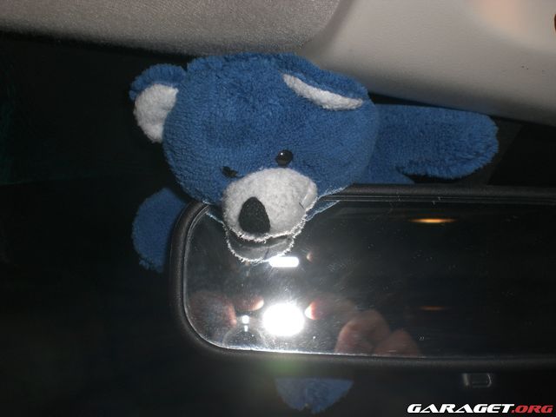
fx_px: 610
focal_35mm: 38
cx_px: 278
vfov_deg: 37.7
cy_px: 208
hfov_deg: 49.0
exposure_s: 1/60
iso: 50
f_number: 4.4
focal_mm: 6.3
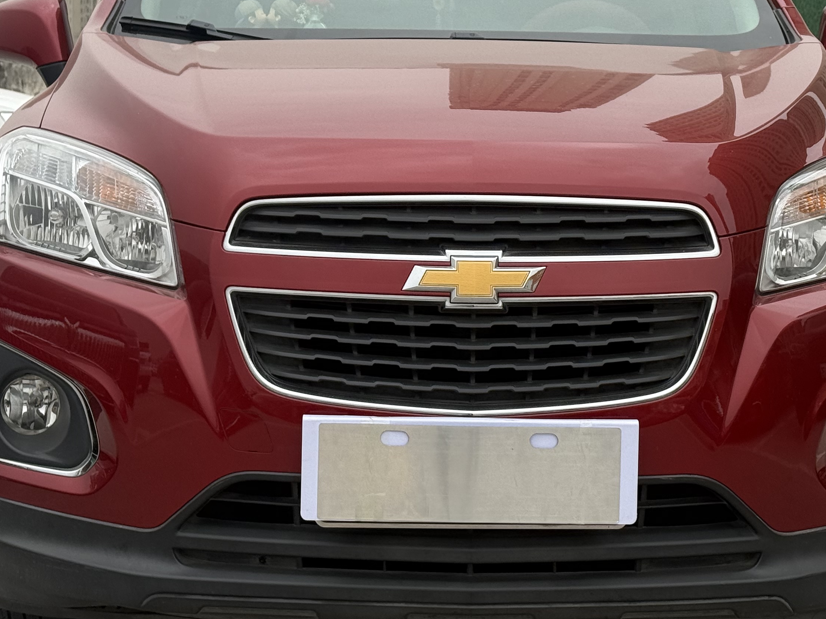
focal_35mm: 87
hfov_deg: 22.5
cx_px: 460
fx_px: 2076
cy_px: 212
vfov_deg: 16.9
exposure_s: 1/885
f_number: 1.78
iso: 80
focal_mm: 6.76
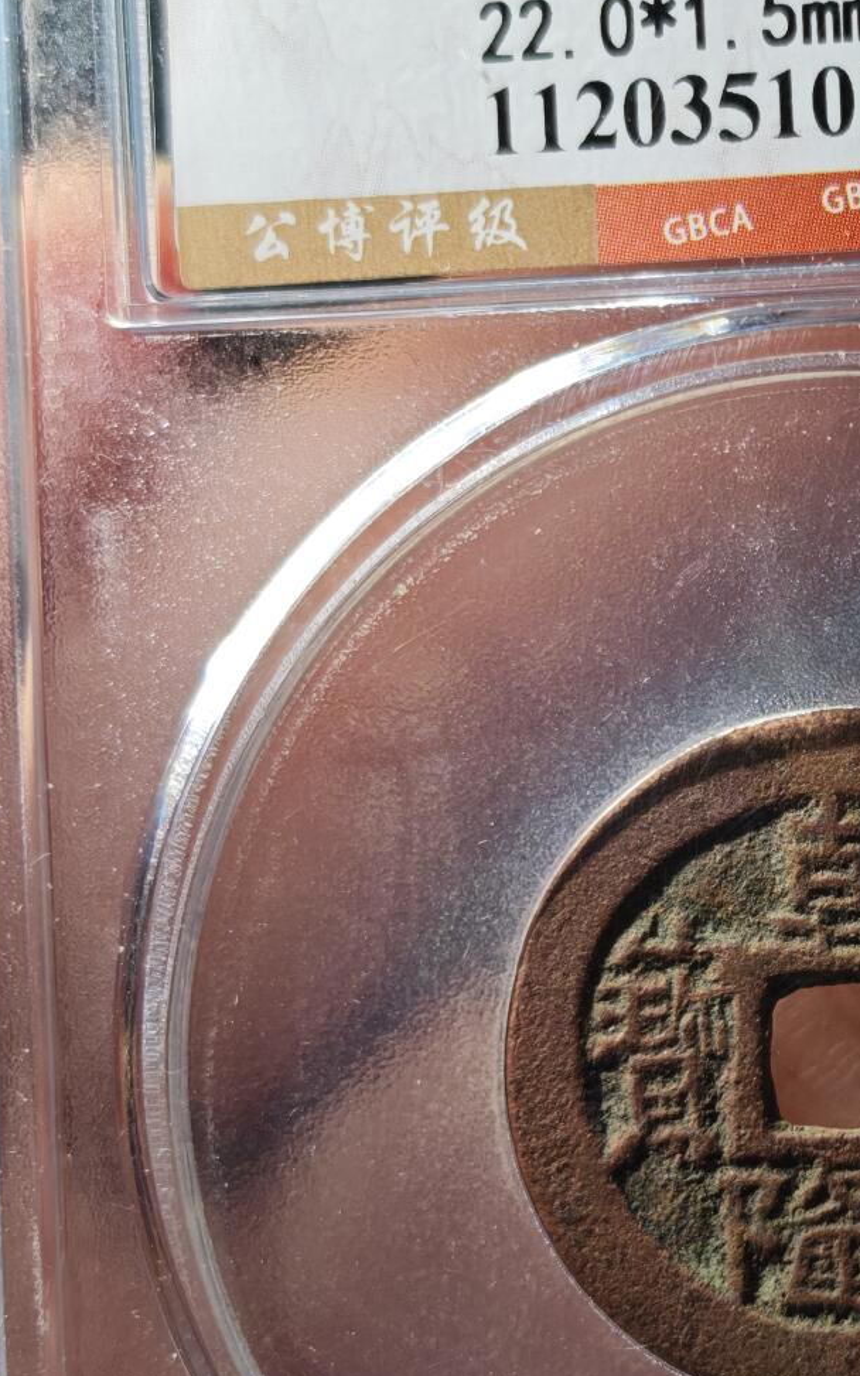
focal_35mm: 98
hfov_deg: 13.2
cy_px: 744
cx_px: 874
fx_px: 3676
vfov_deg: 21.2
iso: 50
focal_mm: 5.85
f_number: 1.63
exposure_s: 1/787
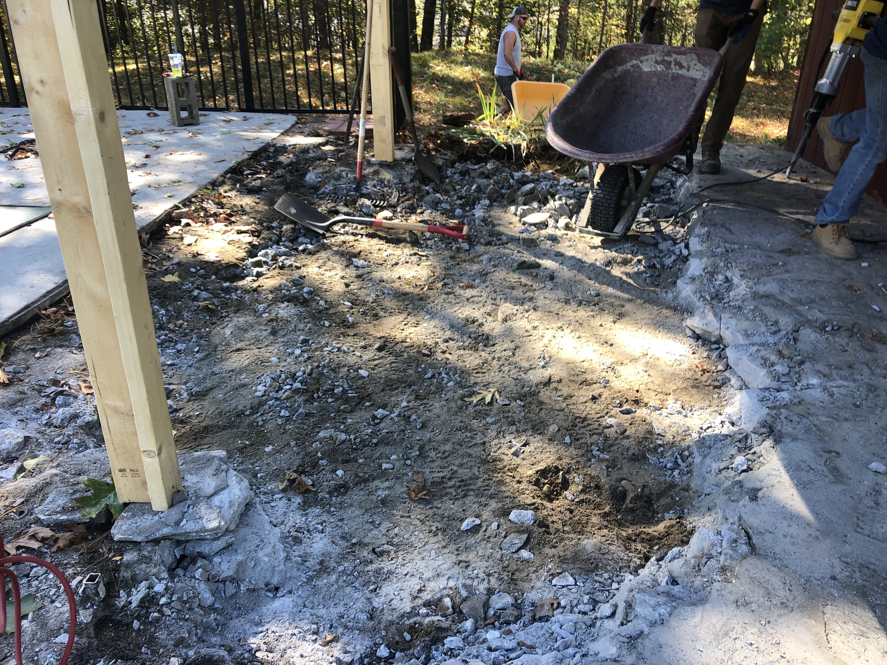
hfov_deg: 63.4
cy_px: 332
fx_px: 717
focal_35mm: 28
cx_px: 444
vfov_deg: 49.7
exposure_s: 1/120
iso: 20
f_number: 1.8
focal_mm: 3.99
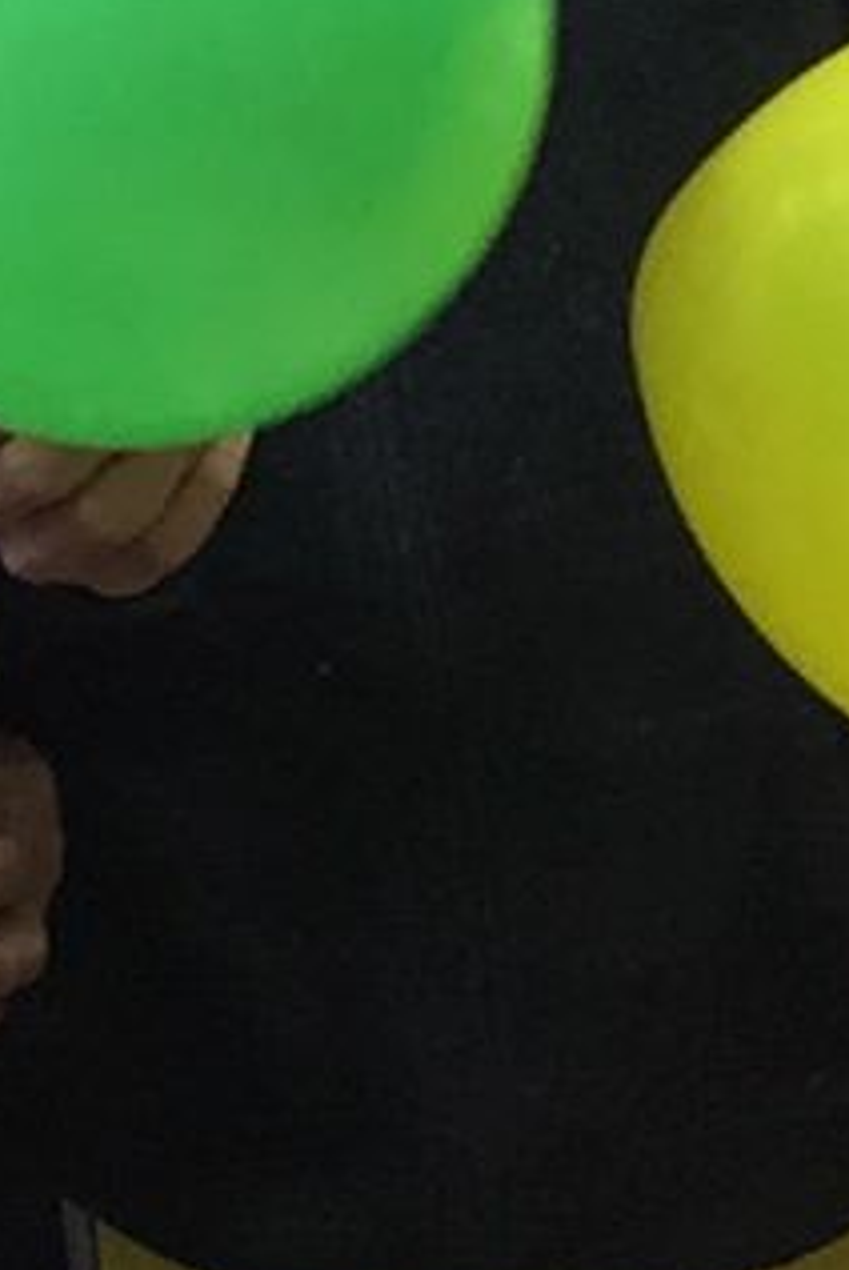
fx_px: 4588
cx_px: -669
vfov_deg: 15.4
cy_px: -24
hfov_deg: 10.0
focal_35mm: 130
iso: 100
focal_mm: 2.65
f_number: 2.2
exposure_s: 1/30
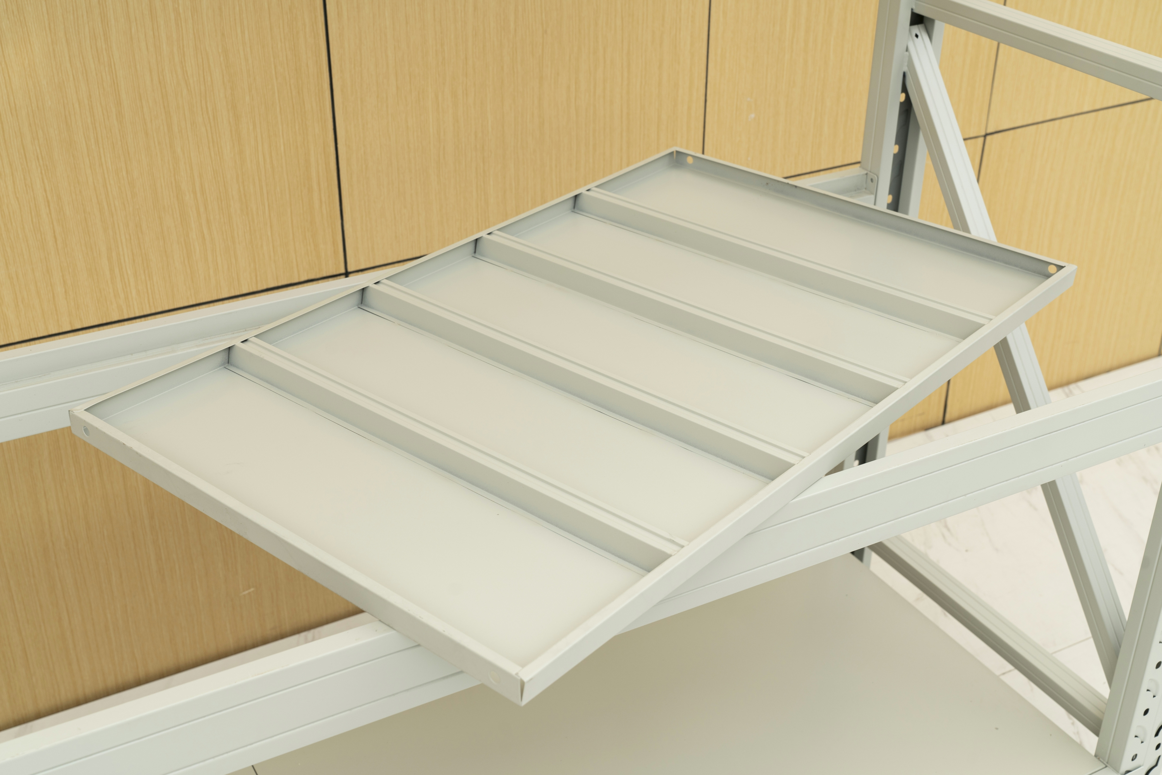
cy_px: 388
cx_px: 581
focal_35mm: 44
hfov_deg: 44.5
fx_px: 1420
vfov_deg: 30.5
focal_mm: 44
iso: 125
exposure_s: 1/125
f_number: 7.1
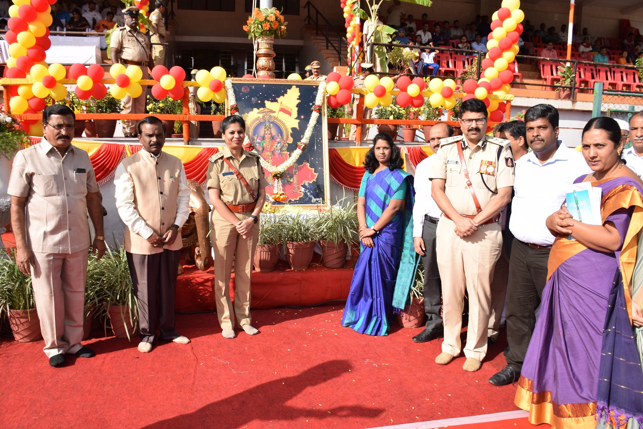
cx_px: 322
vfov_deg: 47.9
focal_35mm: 27
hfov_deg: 67.4
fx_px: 482
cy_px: 214
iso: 100
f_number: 11
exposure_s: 1/125
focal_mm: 18
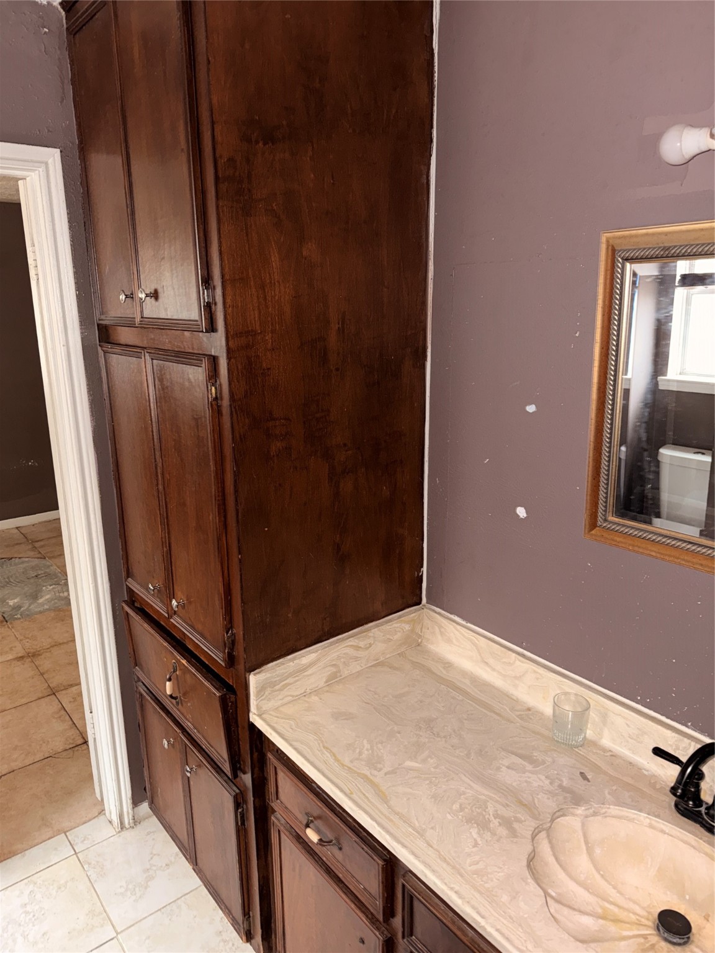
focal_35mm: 24
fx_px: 661
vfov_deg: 71.6
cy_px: 476
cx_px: 358
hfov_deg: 56.8
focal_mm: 6.76
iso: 125
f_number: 1.78
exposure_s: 1/4
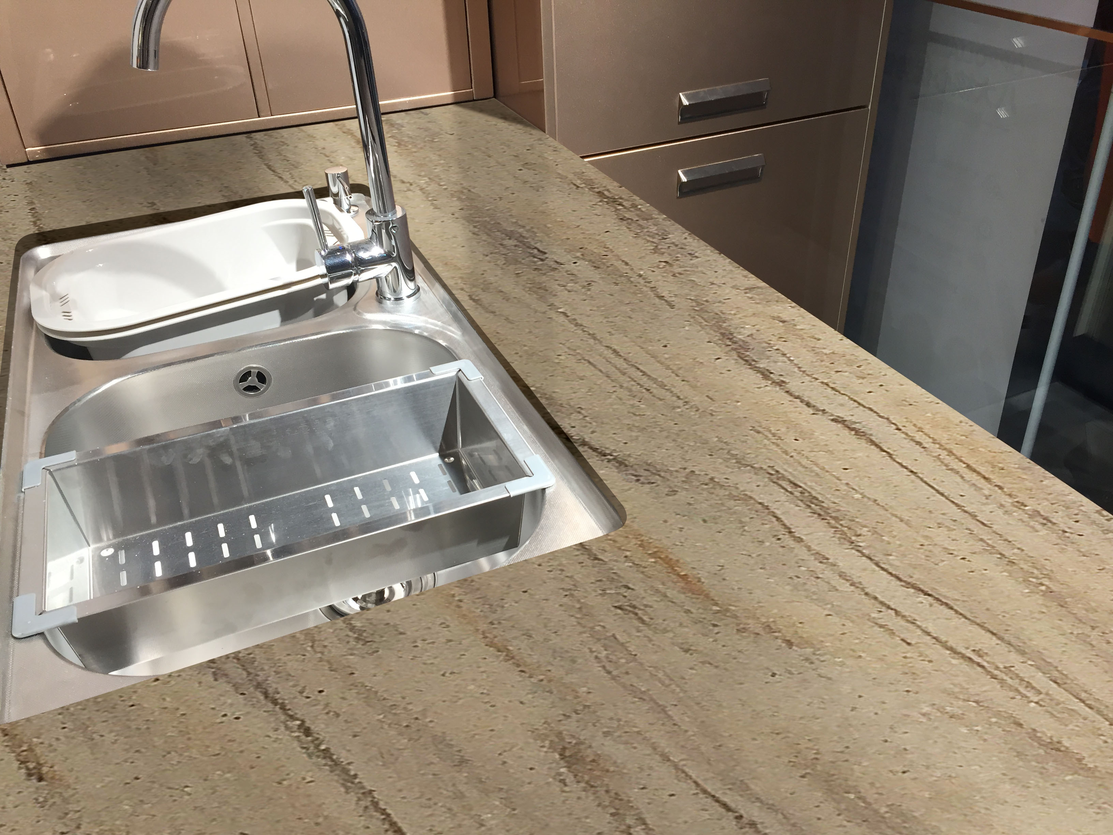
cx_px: 556
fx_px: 932
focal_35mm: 29
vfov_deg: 48.2
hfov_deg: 61.7
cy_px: 418
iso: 32
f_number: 2.2
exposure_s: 1/33
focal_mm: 4.15
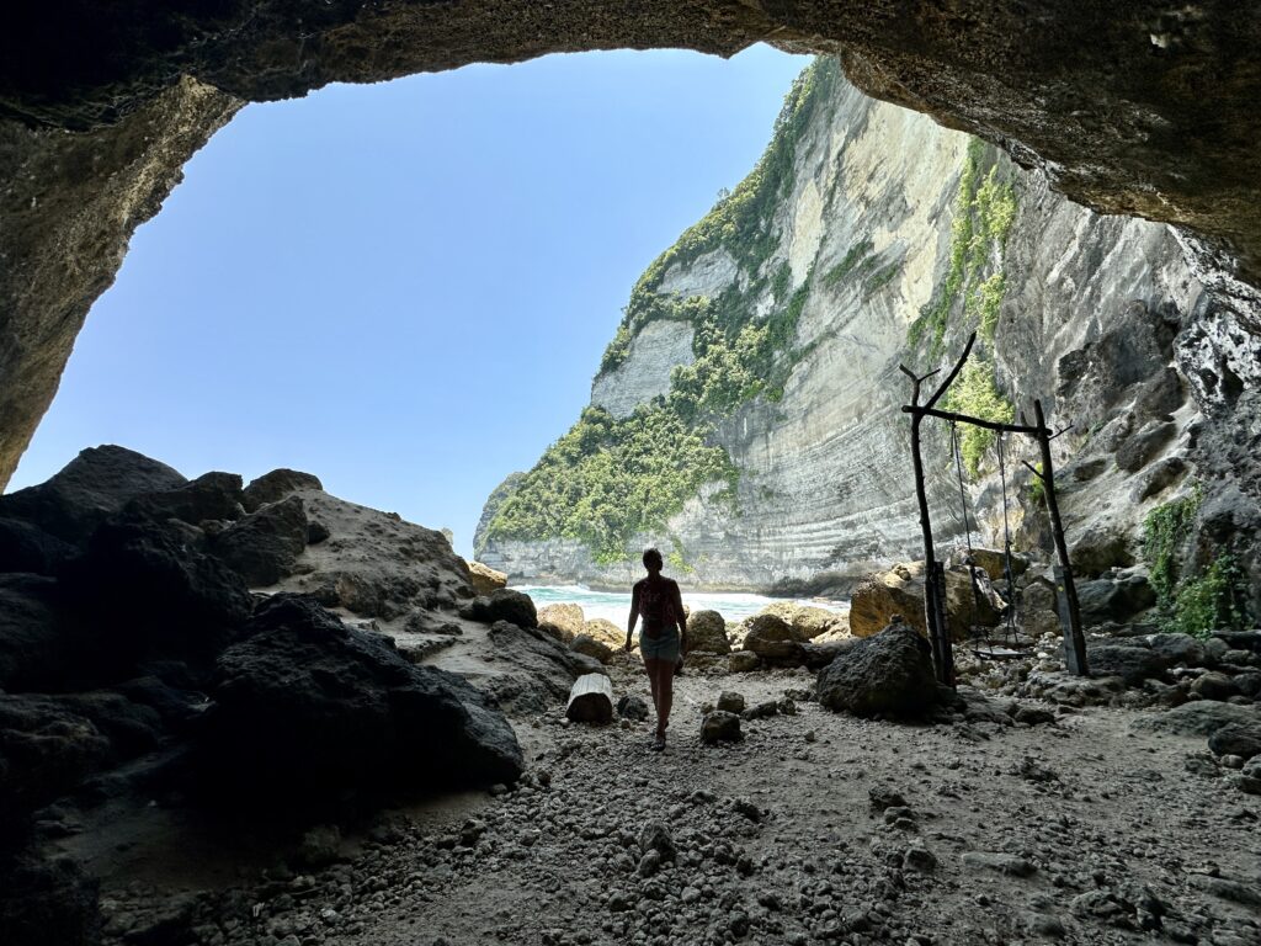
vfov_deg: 85.7
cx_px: 630
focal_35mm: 14
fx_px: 510
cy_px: 473
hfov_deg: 102.1
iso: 40
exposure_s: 1/1261
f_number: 2.2
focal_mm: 2.22
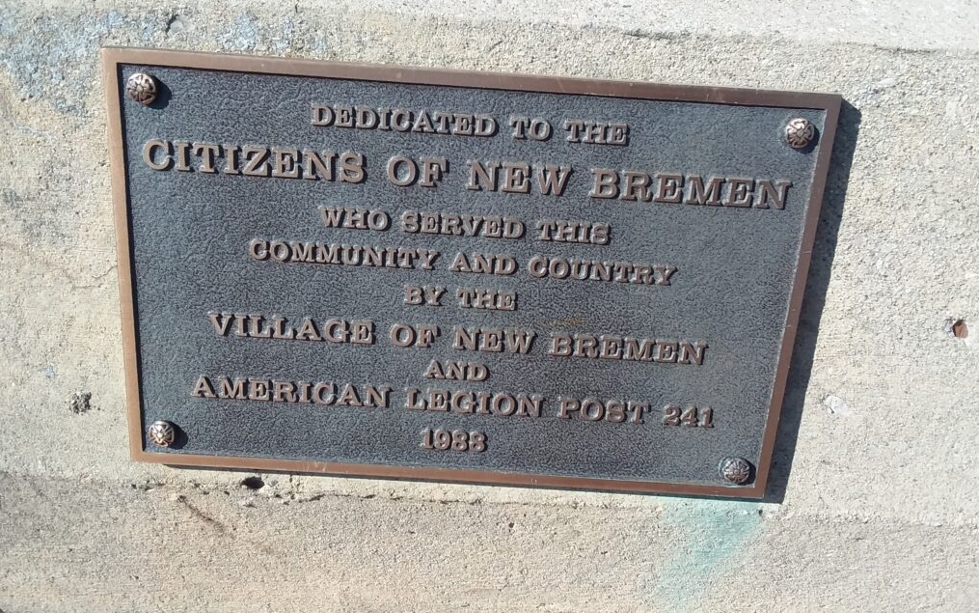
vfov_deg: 40.6
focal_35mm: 31
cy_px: 317
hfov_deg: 61.2
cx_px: 493
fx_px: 827
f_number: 1.9
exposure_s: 1/1157
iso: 40
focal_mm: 2.47
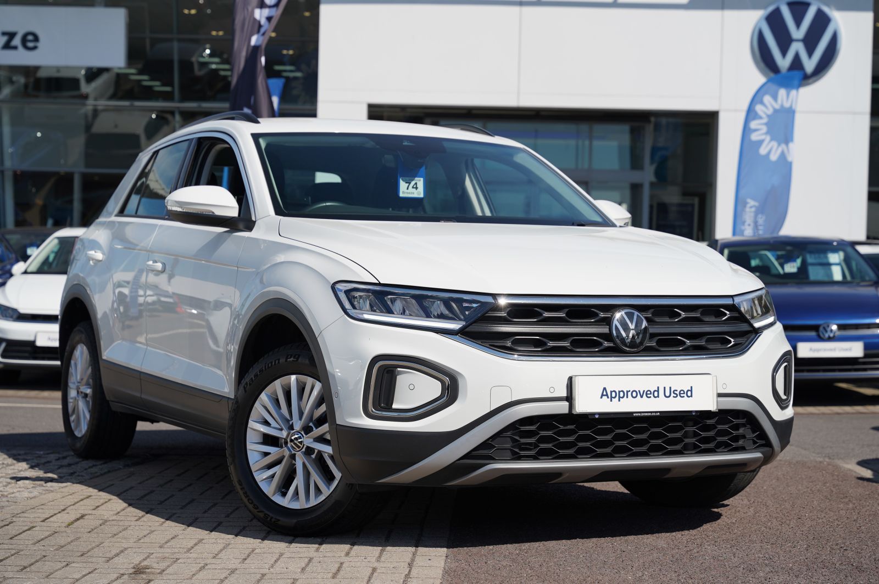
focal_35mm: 66
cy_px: 292
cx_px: 440
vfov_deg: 20.5
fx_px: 1617
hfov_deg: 30.4
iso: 100
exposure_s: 1/640
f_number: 4.5
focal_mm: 66.3
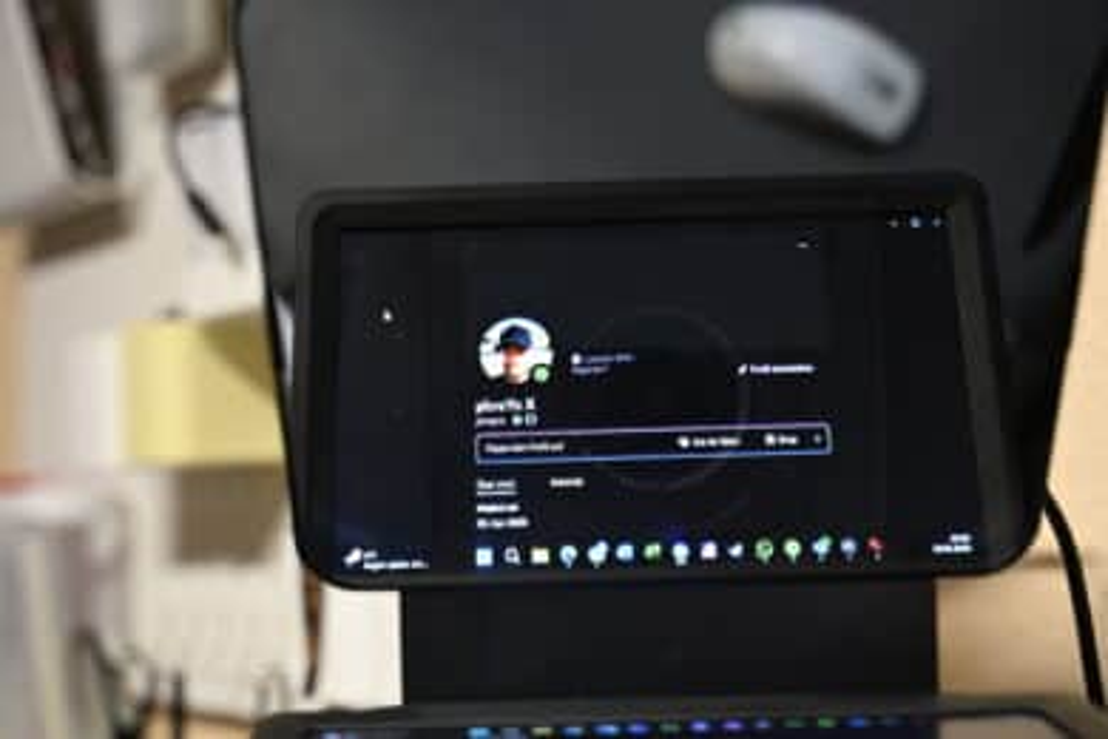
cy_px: 370
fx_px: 1723
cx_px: 554
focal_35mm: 56
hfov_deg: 35.6
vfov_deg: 24.2
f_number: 3.5
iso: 1250
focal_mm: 56
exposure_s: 1/60
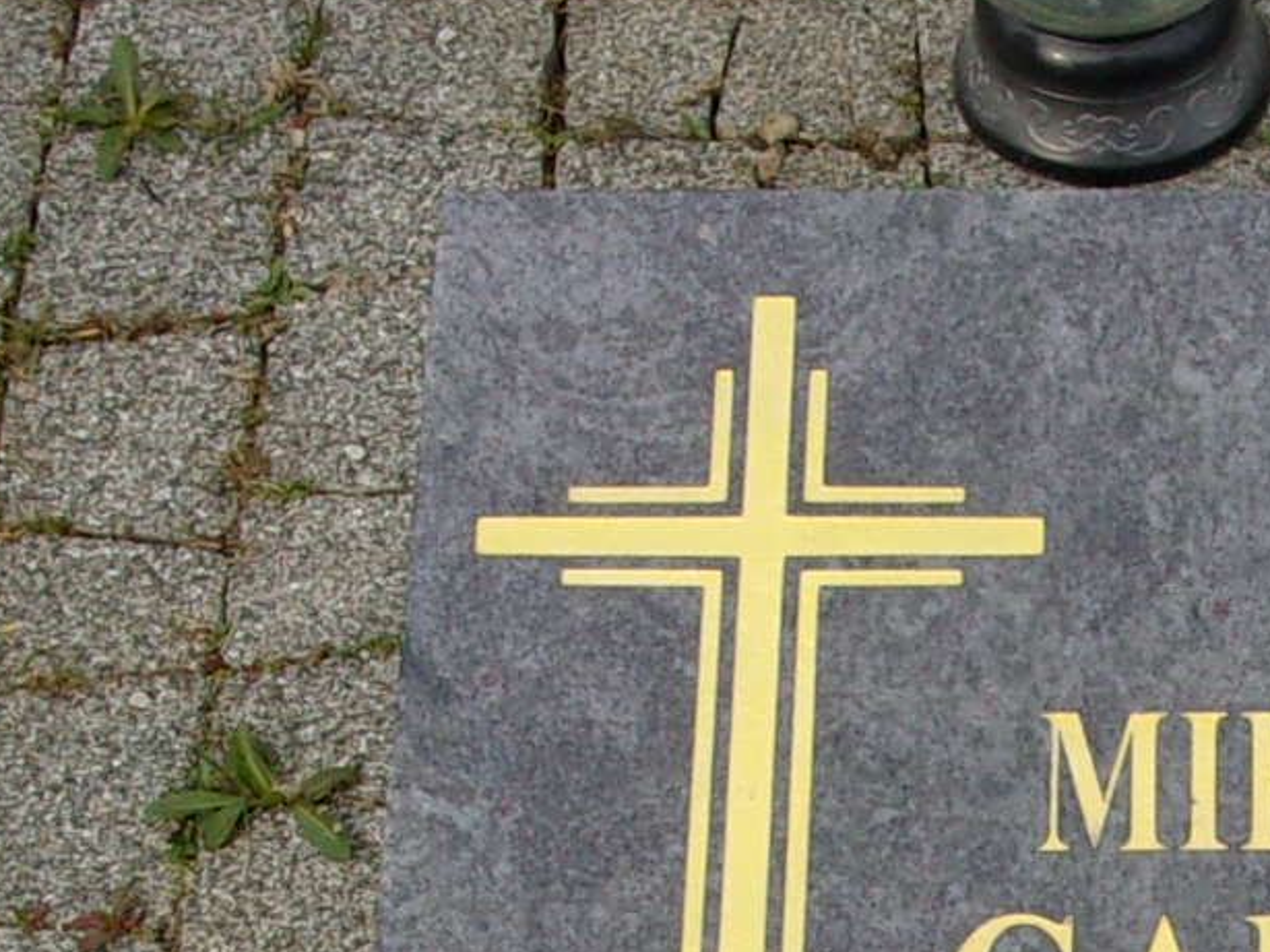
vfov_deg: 12.1
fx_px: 4328
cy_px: 1284
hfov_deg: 15.9
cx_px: 1592
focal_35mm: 118
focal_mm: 5.1
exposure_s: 1/45
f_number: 10.8
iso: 80
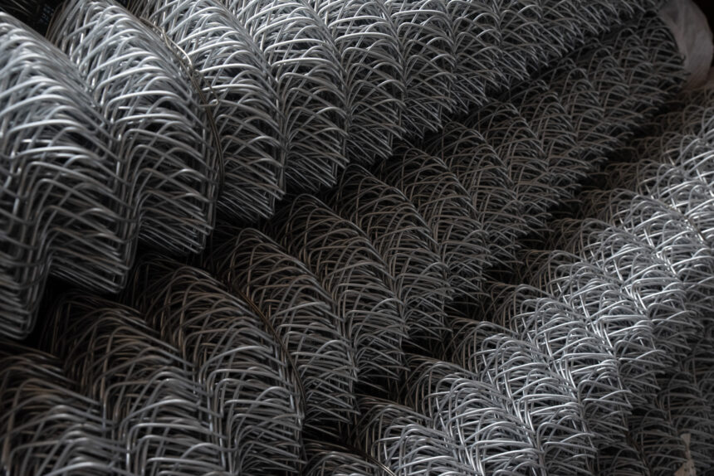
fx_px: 754
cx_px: 357
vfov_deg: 35.1
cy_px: 238
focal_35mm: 38
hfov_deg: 50.7
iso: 2000
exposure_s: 1/125
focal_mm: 38
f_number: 4.5
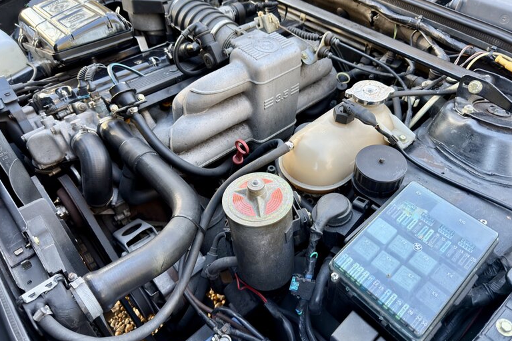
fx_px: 370
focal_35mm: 26
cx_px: 258
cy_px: 153
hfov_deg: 69.4
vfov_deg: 49.5
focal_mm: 6.76
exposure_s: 1/60
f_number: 1.78
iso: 100
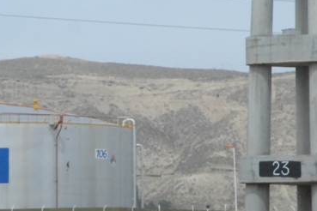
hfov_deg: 5.3
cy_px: 132
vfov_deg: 3.5
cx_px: 61
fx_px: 3443
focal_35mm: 391
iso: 1600
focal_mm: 120
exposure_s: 1/8000
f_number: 5.6
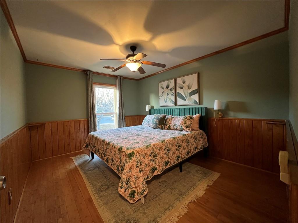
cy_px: 112
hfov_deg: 106.2
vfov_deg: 89.9
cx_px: 149
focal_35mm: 13
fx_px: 112
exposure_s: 1/60
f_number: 1.8
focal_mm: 1.57
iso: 500
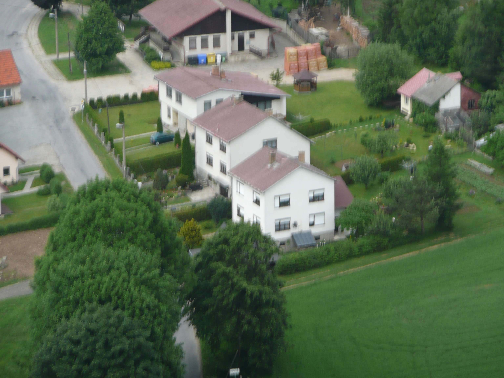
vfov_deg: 7.5
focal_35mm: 199
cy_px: 189
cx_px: 252
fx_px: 2897
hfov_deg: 9.9
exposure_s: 1/200
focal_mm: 32.7
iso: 100
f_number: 4.8
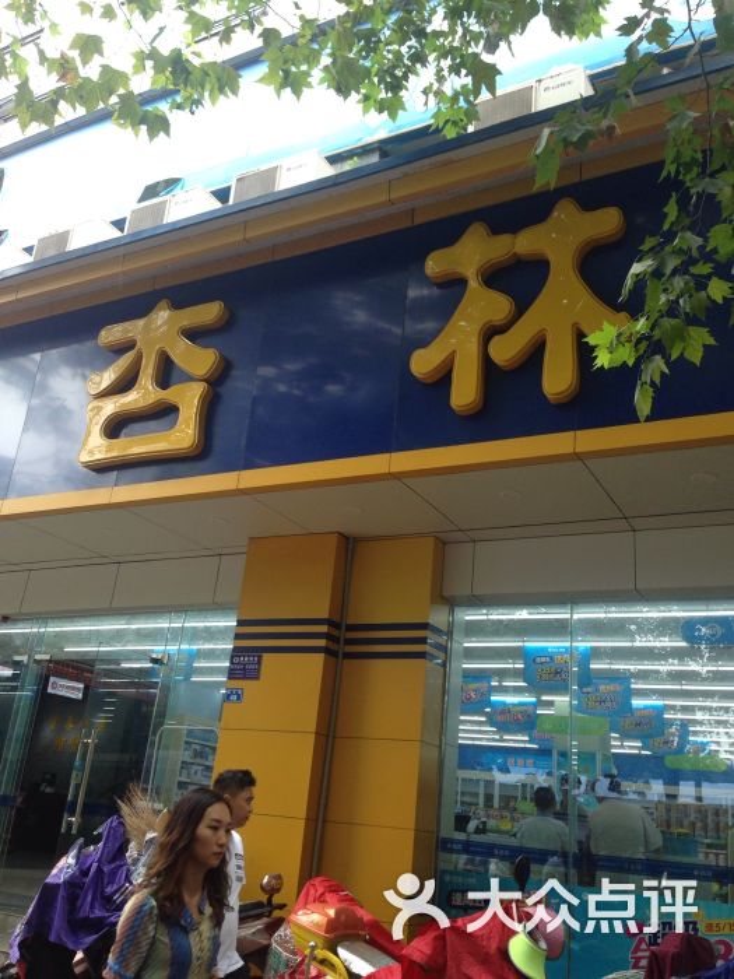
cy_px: 490
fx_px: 933
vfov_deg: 55.4
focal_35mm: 33
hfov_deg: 42.9
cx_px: 367
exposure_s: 1/120
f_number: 2.4
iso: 80
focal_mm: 4.12
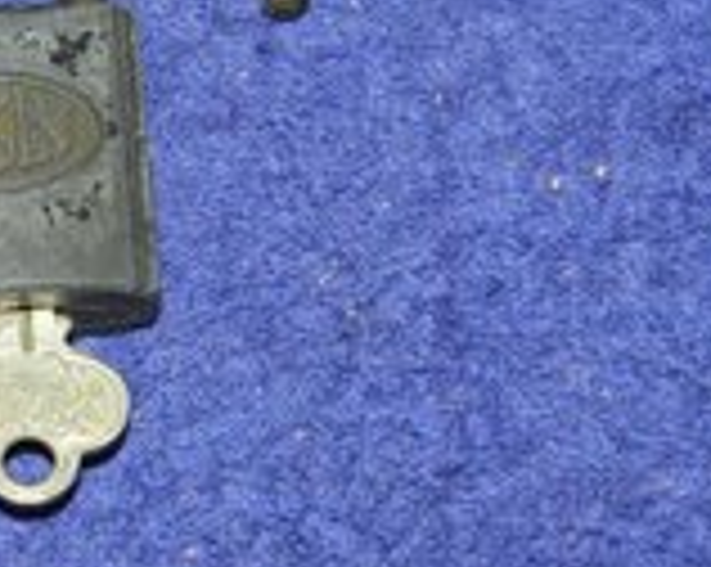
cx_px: 106
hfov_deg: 13.3
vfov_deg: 10.7
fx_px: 3026
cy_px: 137
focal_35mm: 144
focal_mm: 12.1
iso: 200
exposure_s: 1/30
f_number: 4.7
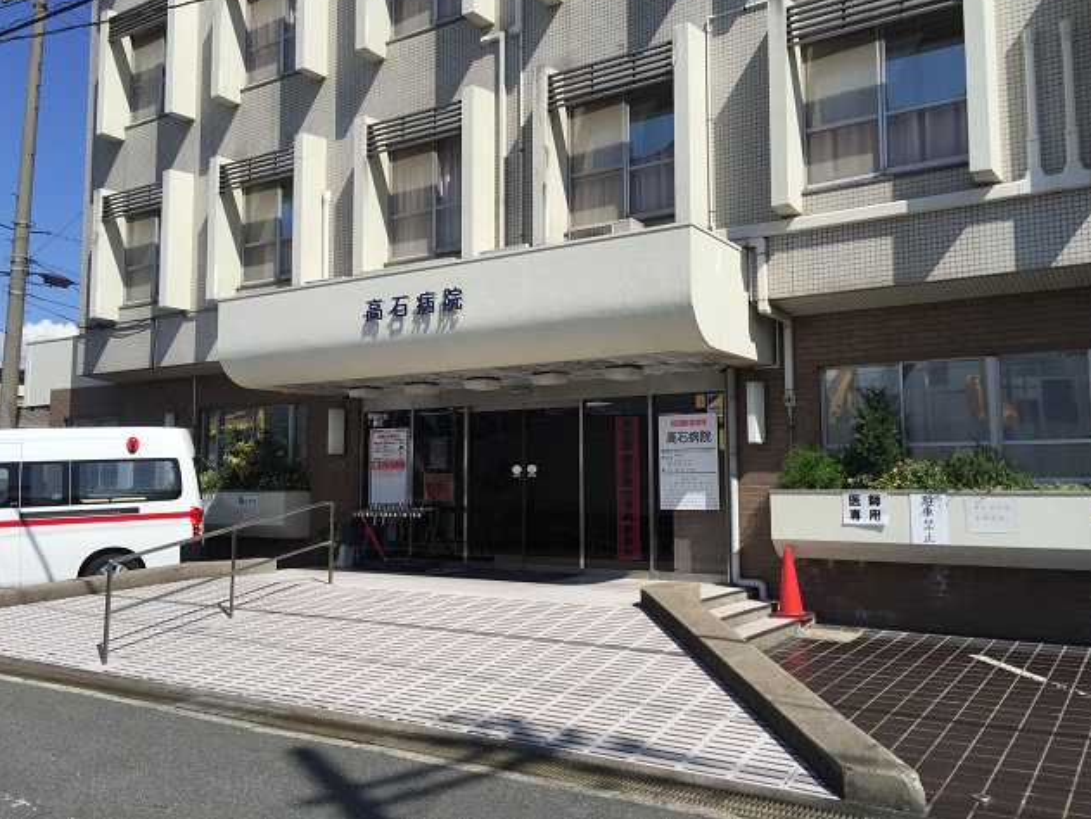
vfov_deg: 46.8
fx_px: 946
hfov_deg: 59.9
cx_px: 547
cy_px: 397
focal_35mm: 30
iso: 32
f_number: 2.2
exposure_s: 1/3597
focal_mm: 4.15
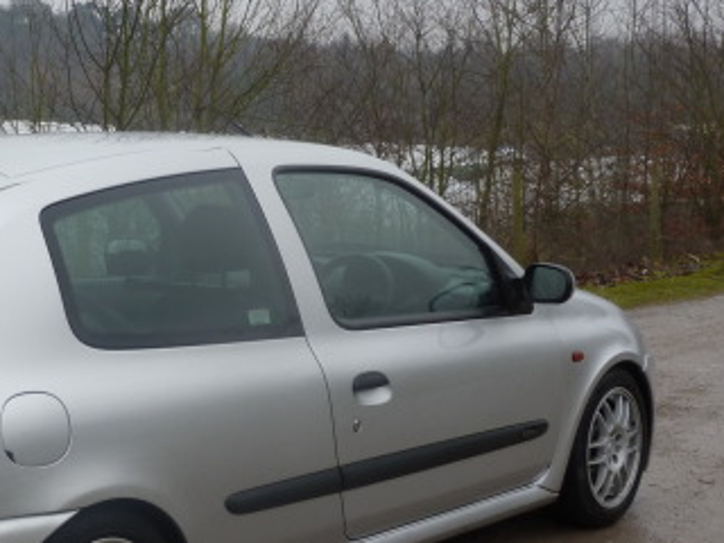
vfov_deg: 21.0
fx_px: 1464
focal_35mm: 70
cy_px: 269
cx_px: 170
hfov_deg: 27.3
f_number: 4
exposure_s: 1/160
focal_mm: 5.7
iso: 80
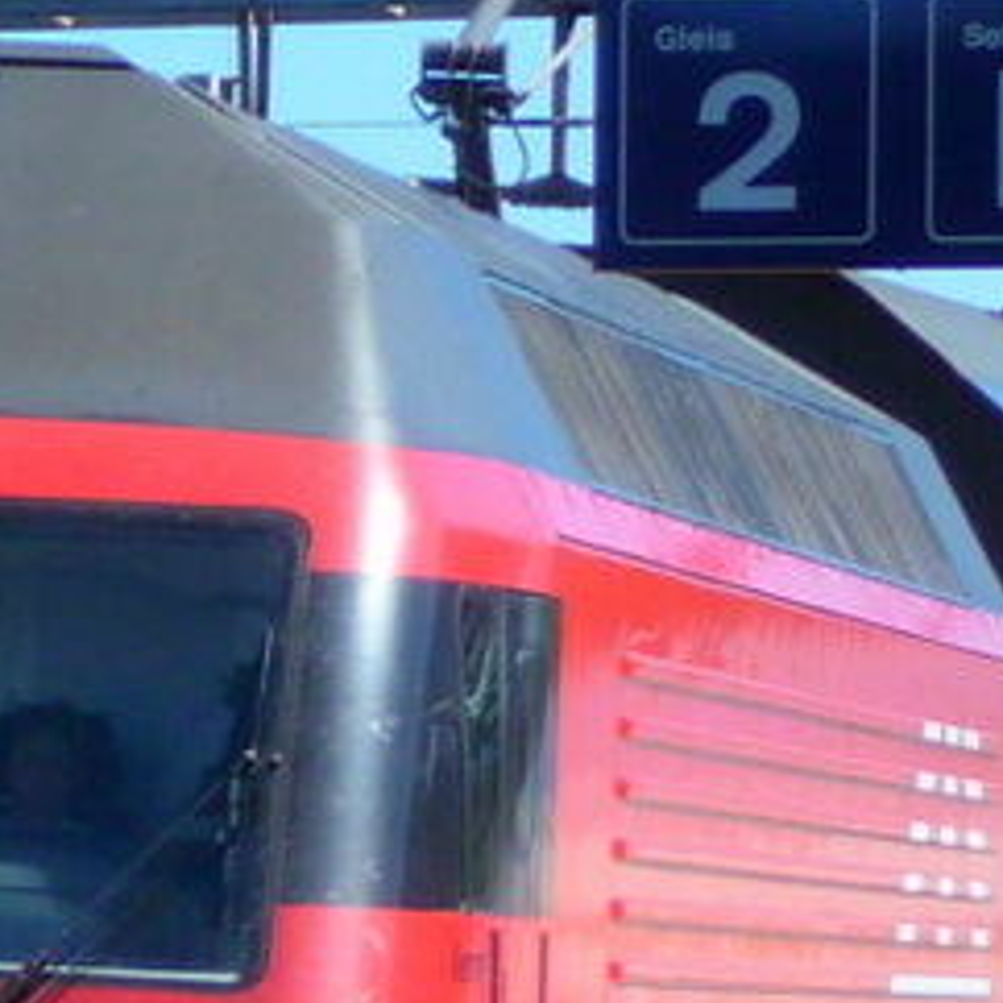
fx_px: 12326
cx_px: -253
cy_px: 984
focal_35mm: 376
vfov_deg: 4.7
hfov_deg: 4.6
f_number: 4.7
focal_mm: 17.5
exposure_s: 1/500
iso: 100
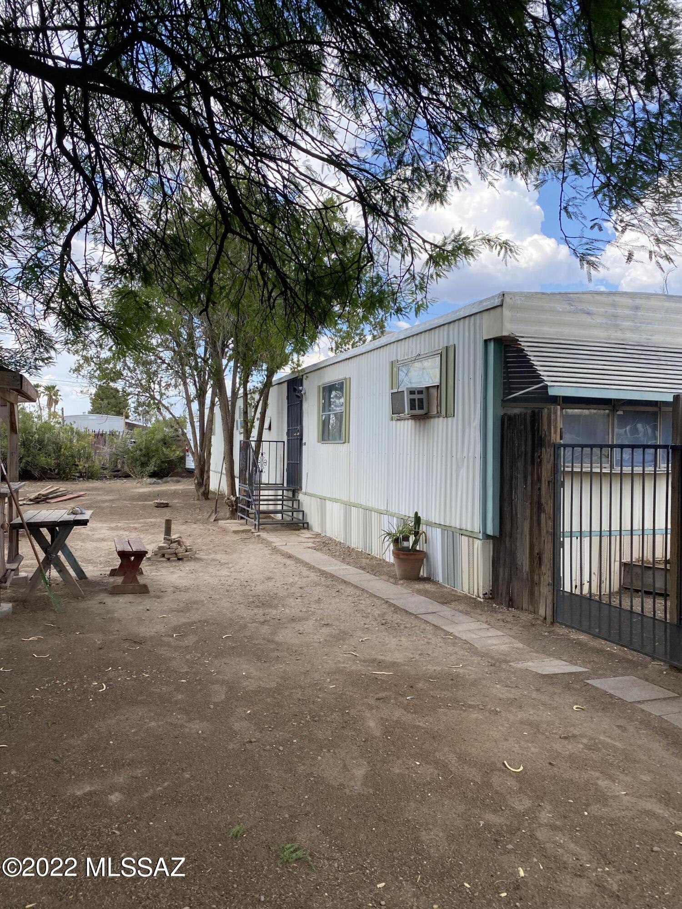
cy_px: 454
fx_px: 683
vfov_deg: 67.3
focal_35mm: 26
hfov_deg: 53.1
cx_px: 341
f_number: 1.8
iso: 32
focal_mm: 4.25
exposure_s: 1/884
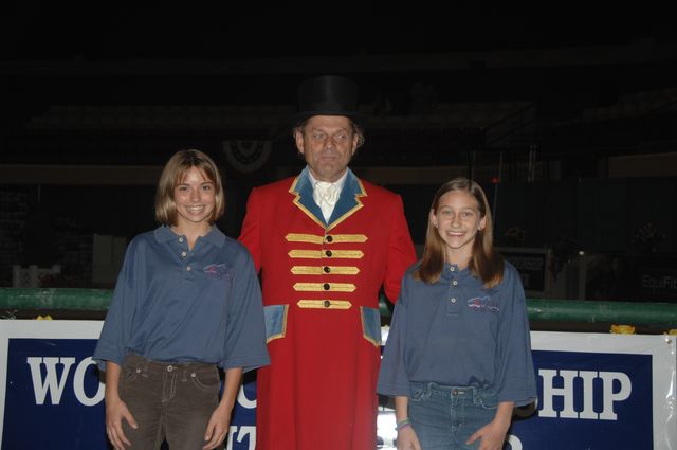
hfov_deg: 26.0
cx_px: 338
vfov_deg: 17.4
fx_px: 1465
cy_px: 225
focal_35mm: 78
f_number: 4.8
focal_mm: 52
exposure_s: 1/250
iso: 200
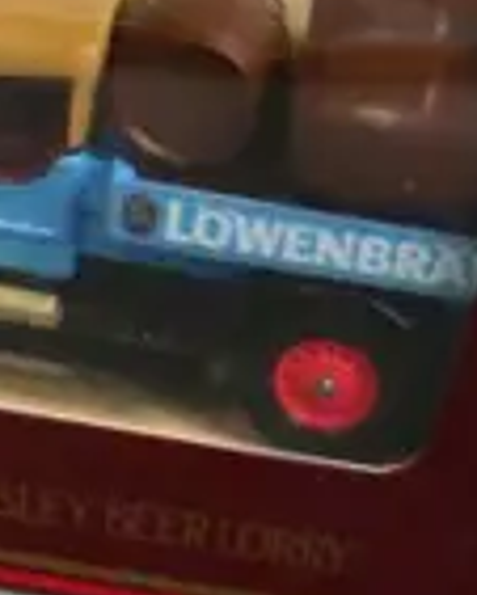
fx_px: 5006
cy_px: -245
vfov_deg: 6.7
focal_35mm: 284
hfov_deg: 4.9
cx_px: -1473
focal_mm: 20
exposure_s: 1/160
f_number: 4.1
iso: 3200
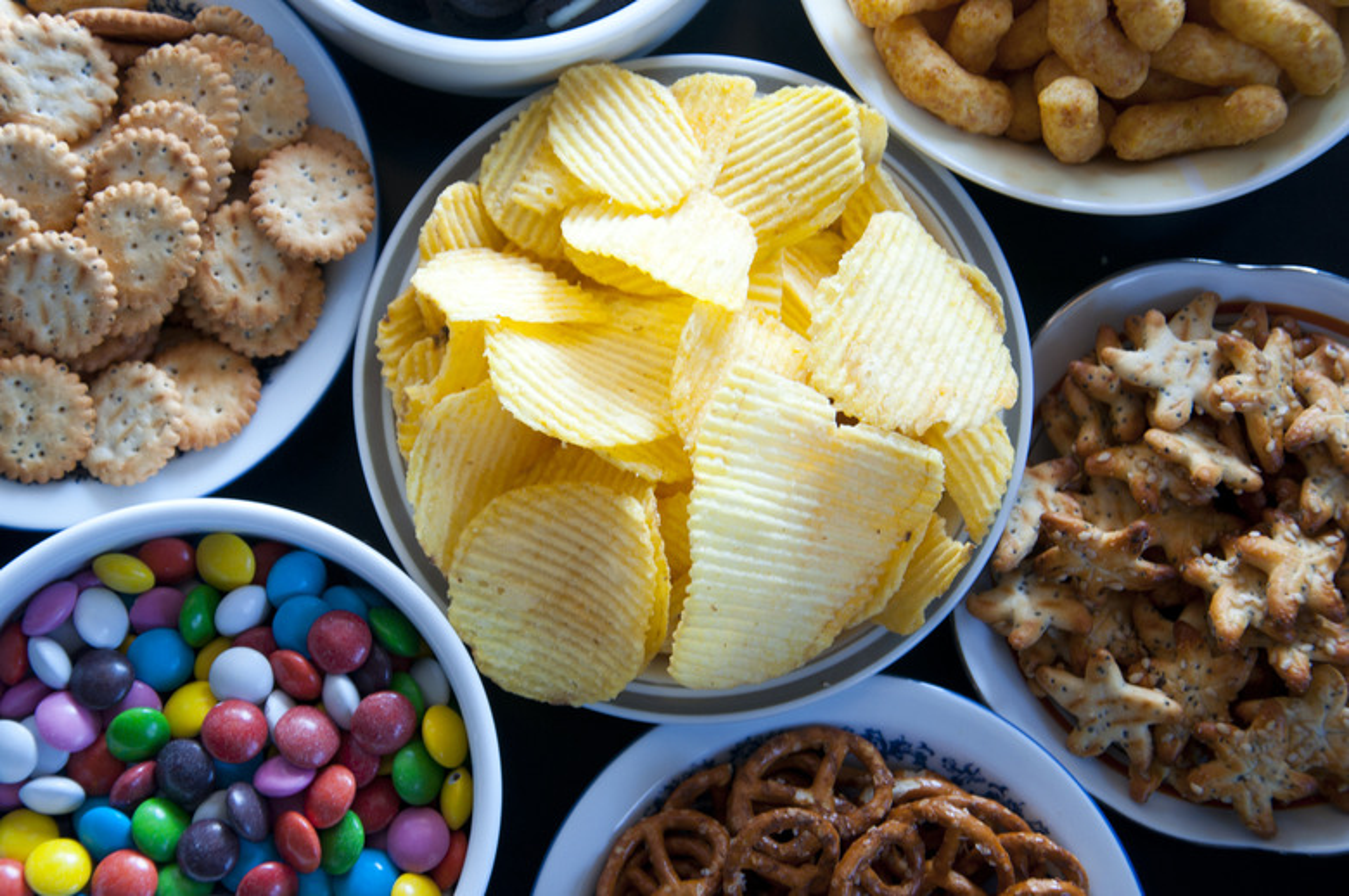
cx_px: 674
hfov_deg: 26.0
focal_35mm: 78
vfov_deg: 17.4
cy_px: 448
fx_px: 2919
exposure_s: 1/30
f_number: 5.6
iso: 320
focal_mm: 52
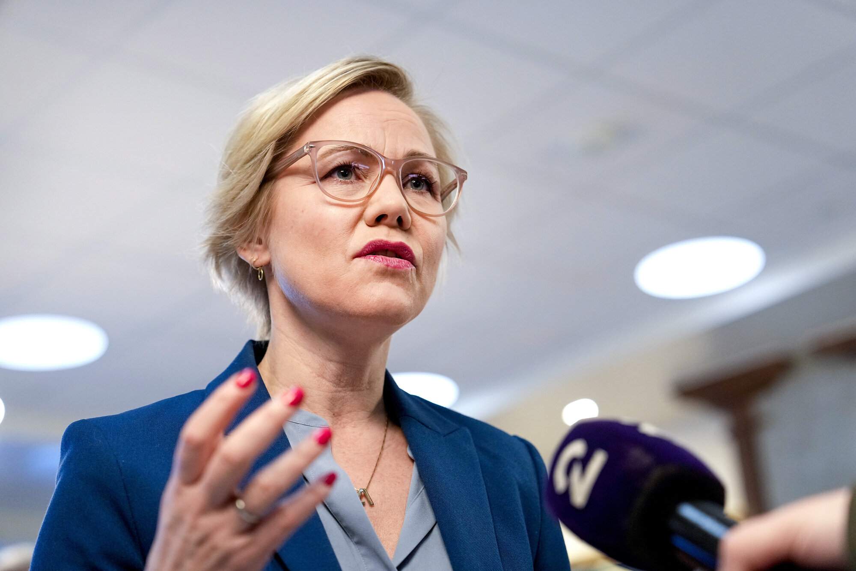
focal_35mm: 69
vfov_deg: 19.7
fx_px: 1640
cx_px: 428
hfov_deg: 29.2
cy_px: 286
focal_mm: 69
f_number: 2.8
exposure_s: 1/200
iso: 2500
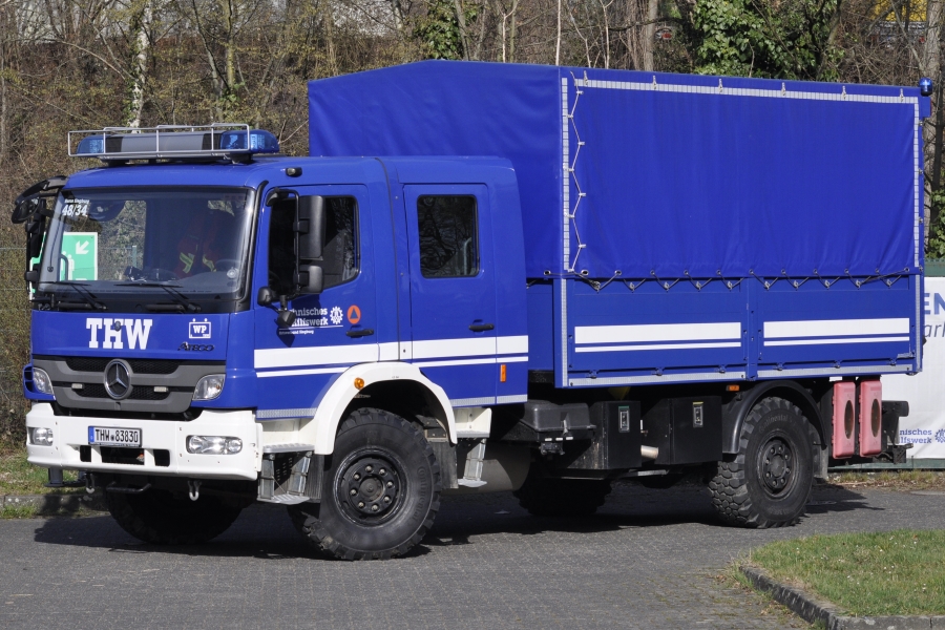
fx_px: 2756
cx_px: 472
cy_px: 315
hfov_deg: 19.5
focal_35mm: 105
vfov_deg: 13.0
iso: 500
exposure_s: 1/1250
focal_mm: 70
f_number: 9
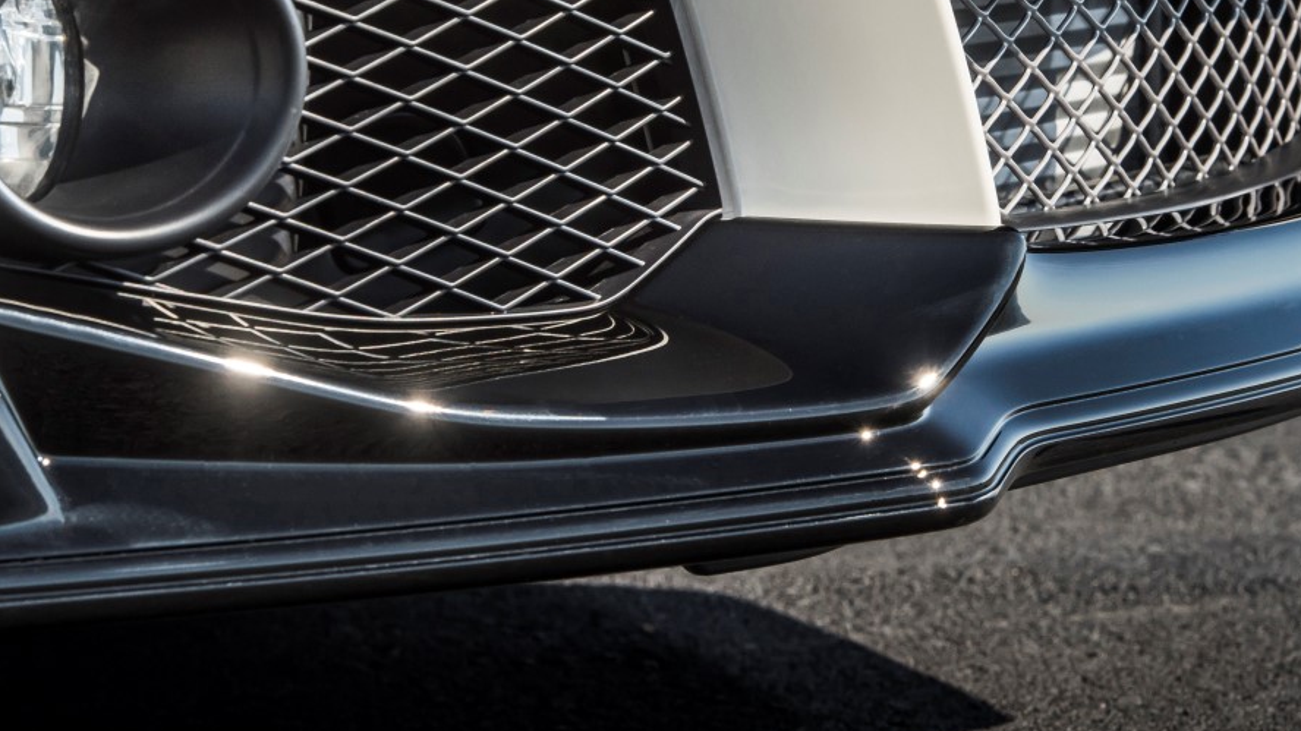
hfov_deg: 9.3
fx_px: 8036
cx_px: 807
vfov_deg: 5.2
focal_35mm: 233
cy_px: 64
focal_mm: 122
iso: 400
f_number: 10
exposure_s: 1/250
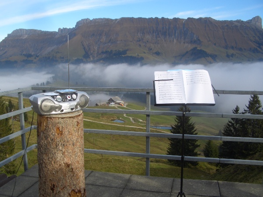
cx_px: 132
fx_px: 266
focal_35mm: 35
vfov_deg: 40.7
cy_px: 98
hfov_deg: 52.6
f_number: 4.3
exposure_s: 1/250
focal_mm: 5.8
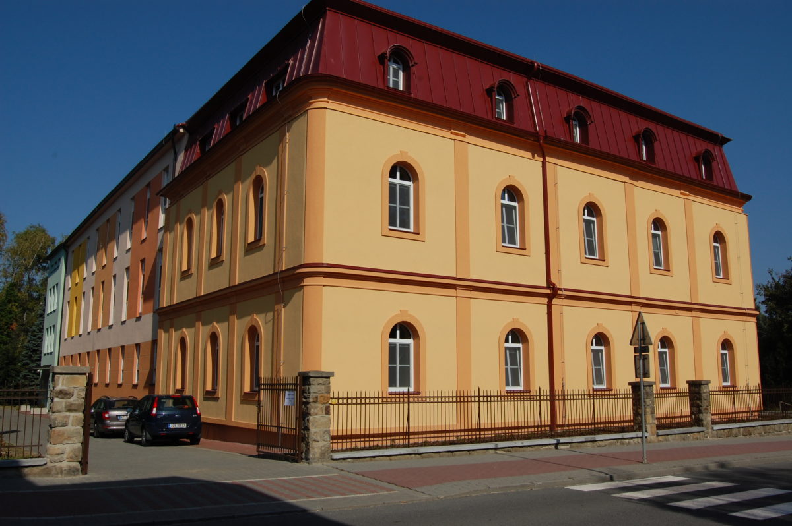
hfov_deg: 62.0
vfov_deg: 43.5
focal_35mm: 30
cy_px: 263
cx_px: 396
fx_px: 659
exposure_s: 1/500
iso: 200
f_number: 11
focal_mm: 20
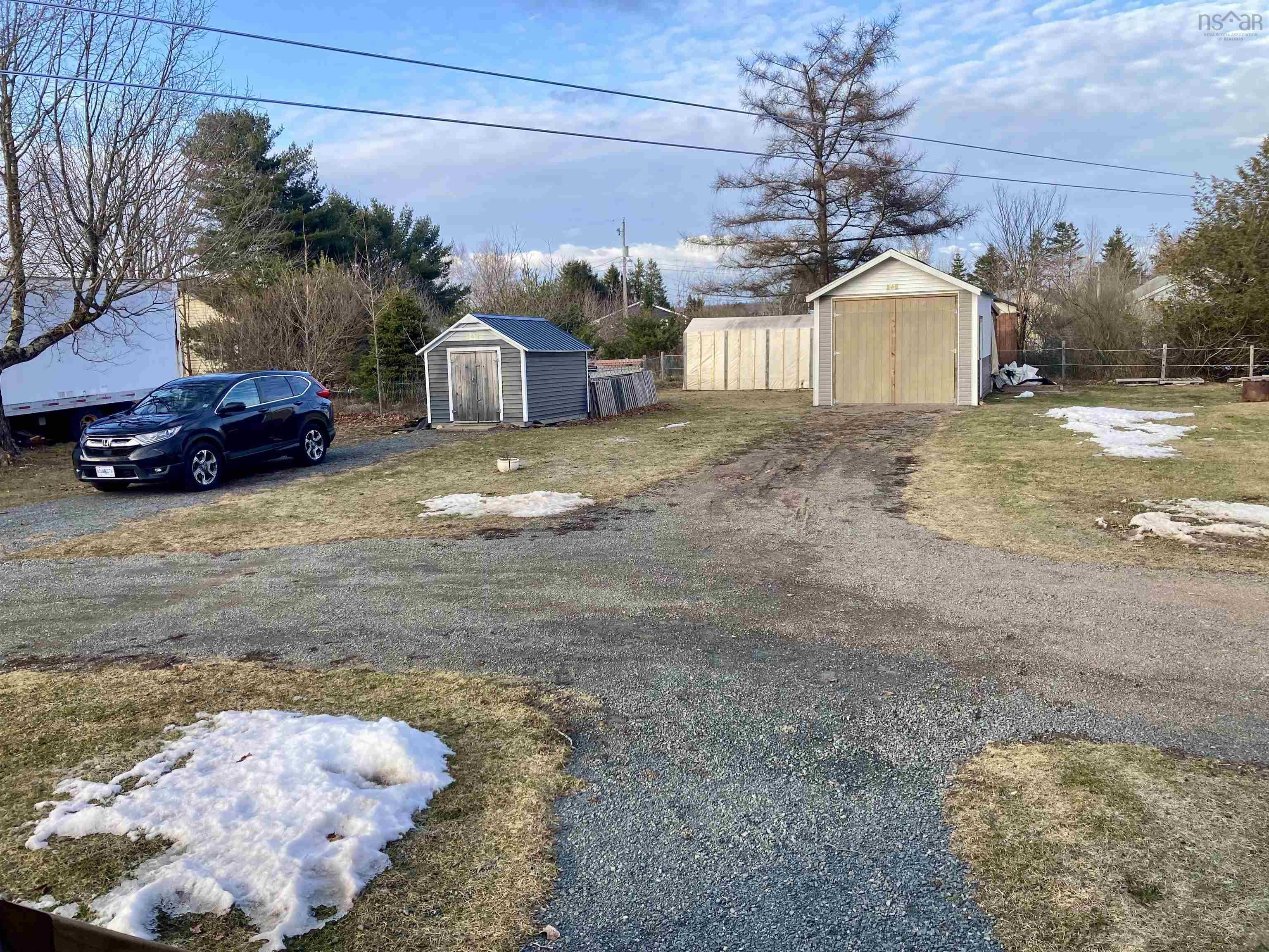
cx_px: 634
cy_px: 476
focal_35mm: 28
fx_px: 1026
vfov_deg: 49.7
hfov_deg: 63.4
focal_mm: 3.99
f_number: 1.8
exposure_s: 1/461
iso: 20
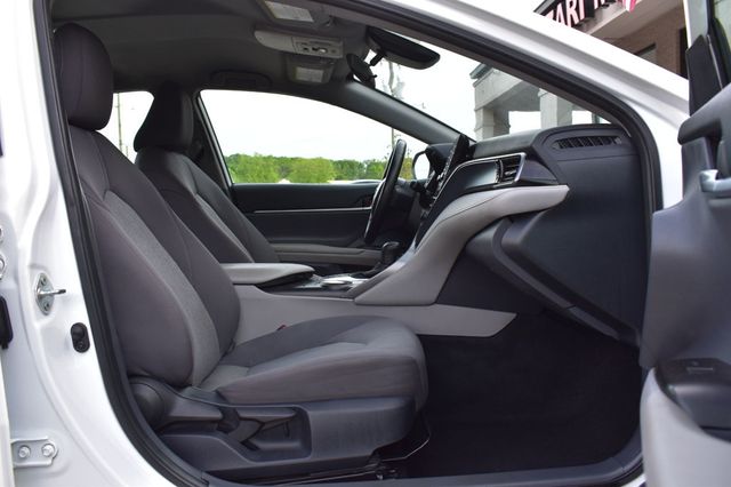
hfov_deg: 59.5
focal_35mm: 32
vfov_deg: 41.7
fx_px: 639
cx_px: 366
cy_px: 244
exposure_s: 1/100
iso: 400
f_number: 9
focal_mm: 21
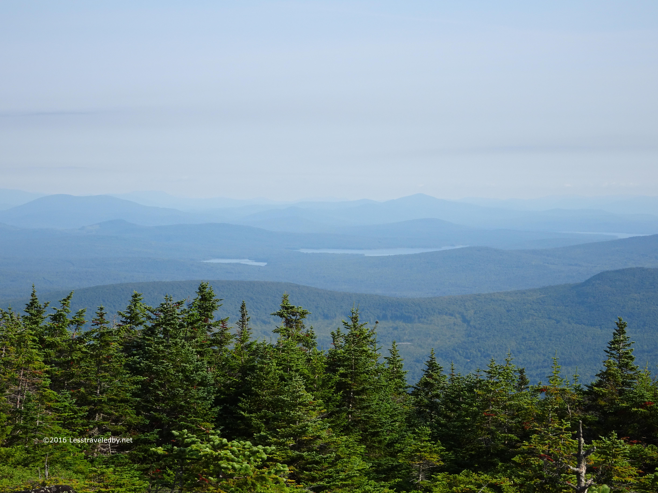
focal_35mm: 96
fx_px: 1825
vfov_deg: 15.4
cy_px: 246
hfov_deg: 20.4
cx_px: 329
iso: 80
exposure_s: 1/320
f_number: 5
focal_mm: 16.46
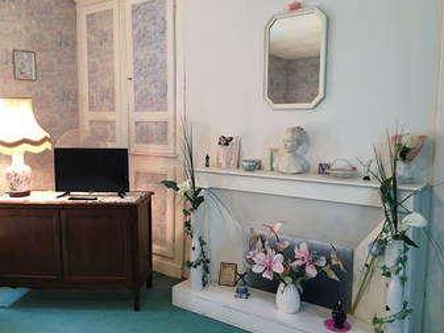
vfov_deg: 45.5
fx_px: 398
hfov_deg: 58.3
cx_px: 216
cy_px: 165
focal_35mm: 31
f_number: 2.2
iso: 80
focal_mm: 4.15
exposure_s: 1/17
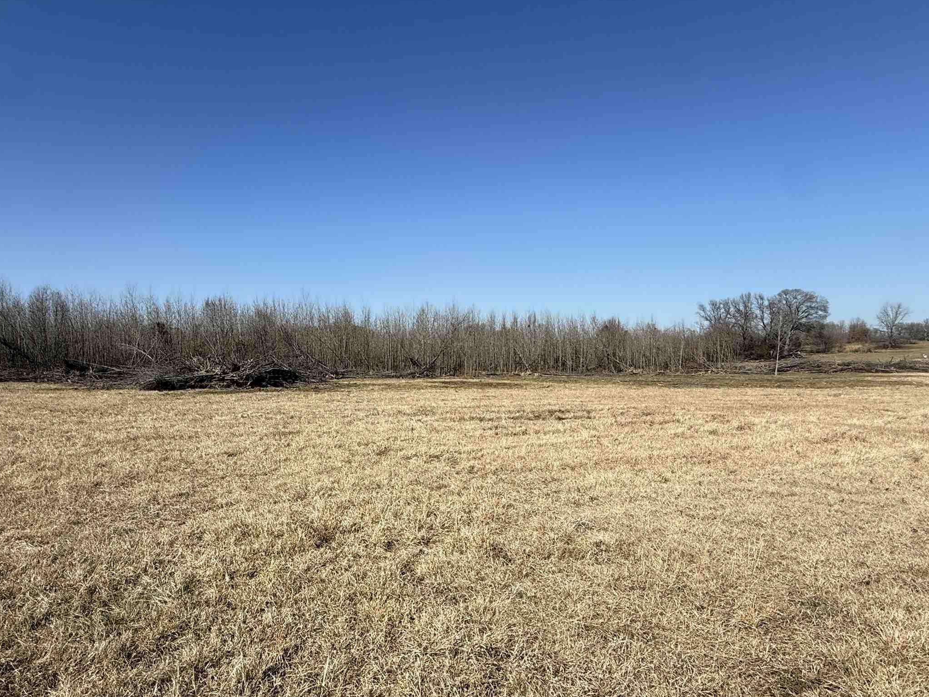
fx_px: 564
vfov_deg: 63.0
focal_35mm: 21
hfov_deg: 78.2
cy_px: 411
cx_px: 378
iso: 50
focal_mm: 2.22
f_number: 2.2
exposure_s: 1/2841
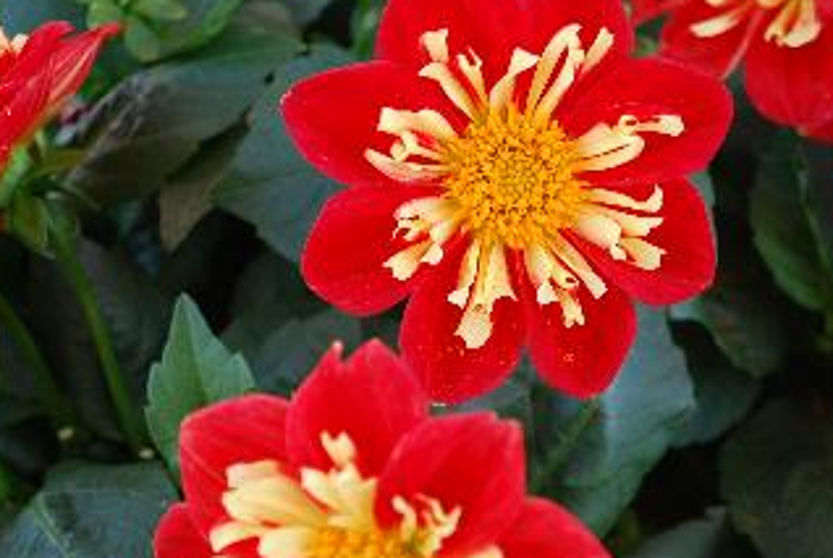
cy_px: 320
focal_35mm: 68
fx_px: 1576
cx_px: 474
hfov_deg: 29.6
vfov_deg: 20.1
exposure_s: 1/60
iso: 220
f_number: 5.3
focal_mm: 36
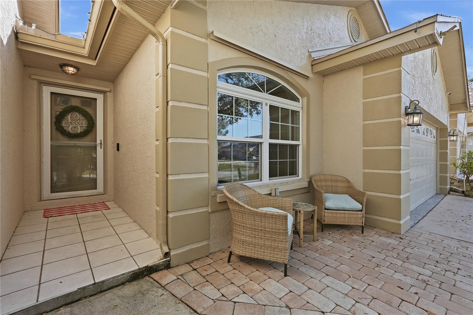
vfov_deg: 73.7
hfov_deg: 96.7
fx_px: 210
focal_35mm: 16
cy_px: 158
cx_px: 236
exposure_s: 1/8000
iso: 1600
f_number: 5.6
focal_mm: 16
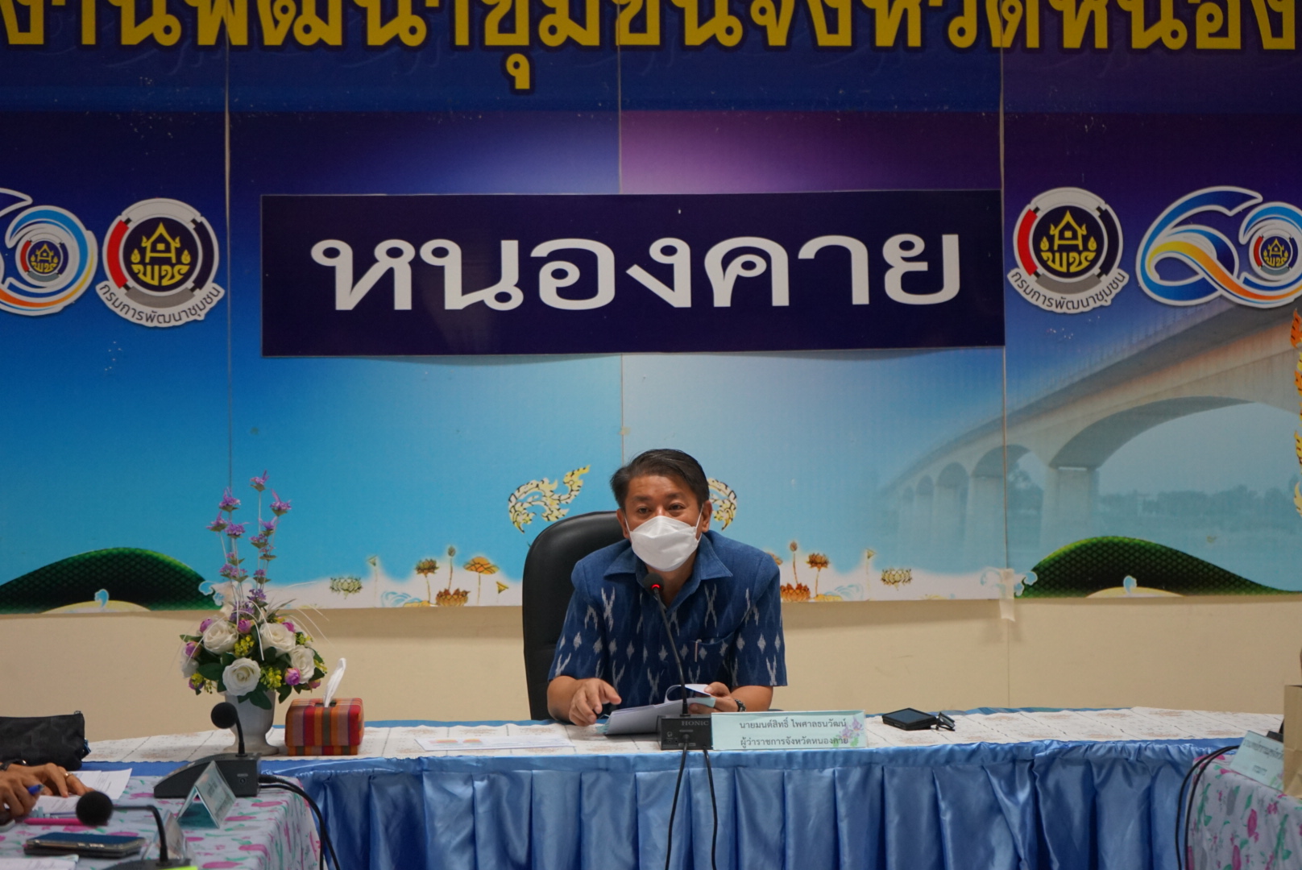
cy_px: 435
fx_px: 2533
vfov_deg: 19.5
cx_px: 651
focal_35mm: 70
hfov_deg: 28.8
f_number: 5.6
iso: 2000
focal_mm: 70
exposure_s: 1/160
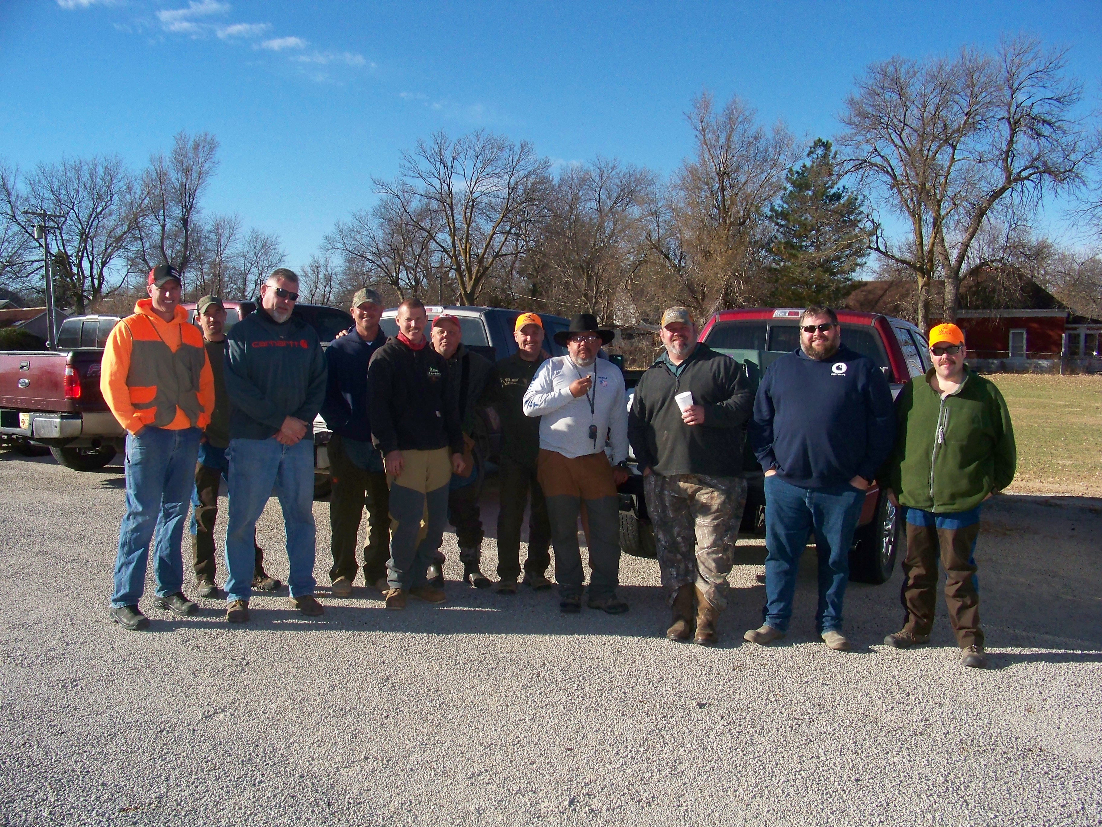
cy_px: 414
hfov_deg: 55.4
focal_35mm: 33
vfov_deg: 42.9
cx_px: 551
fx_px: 1051
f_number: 4
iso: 200
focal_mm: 5.85
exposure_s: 1/1600
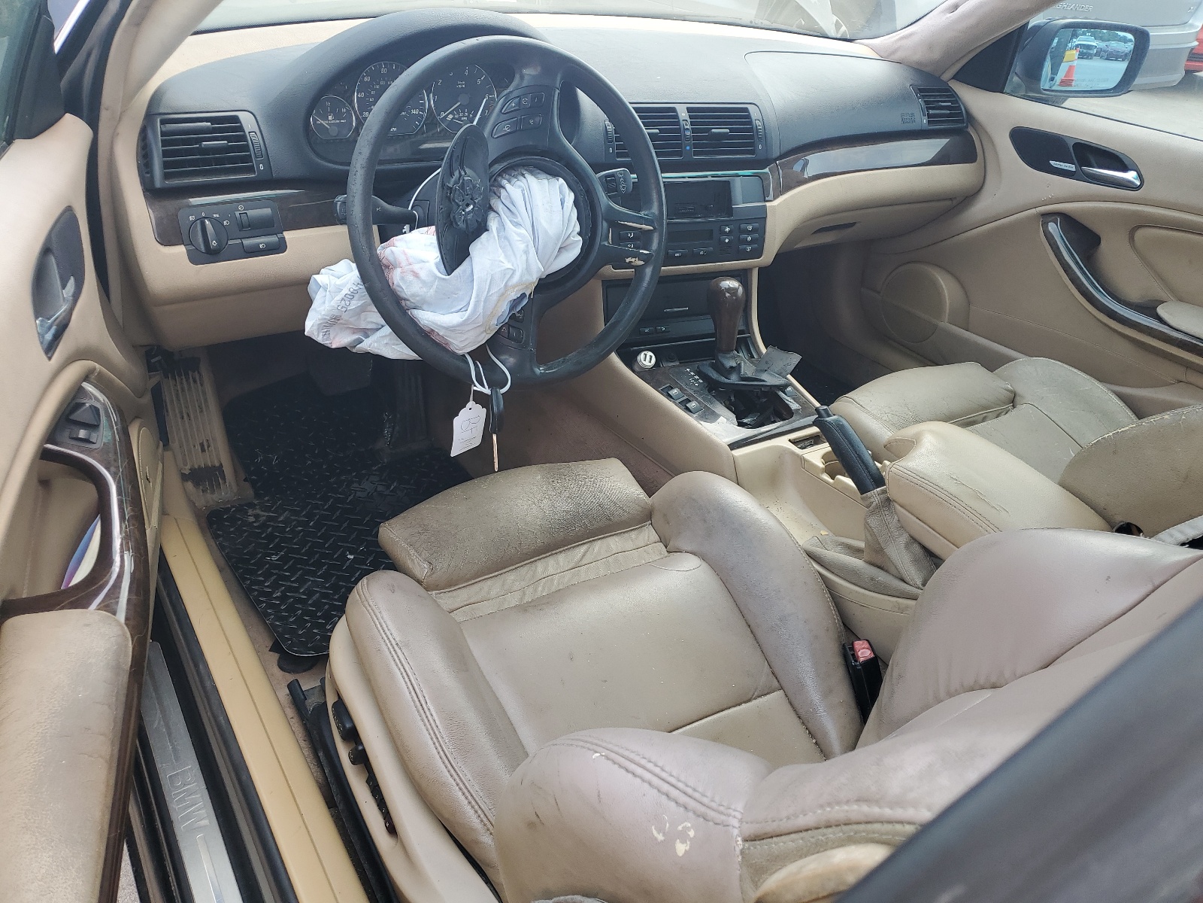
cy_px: 452
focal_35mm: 26
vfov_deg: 53.1
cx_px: 602
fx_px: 904
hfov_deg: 67.3
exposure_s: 1/333
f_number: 1.5
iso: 50
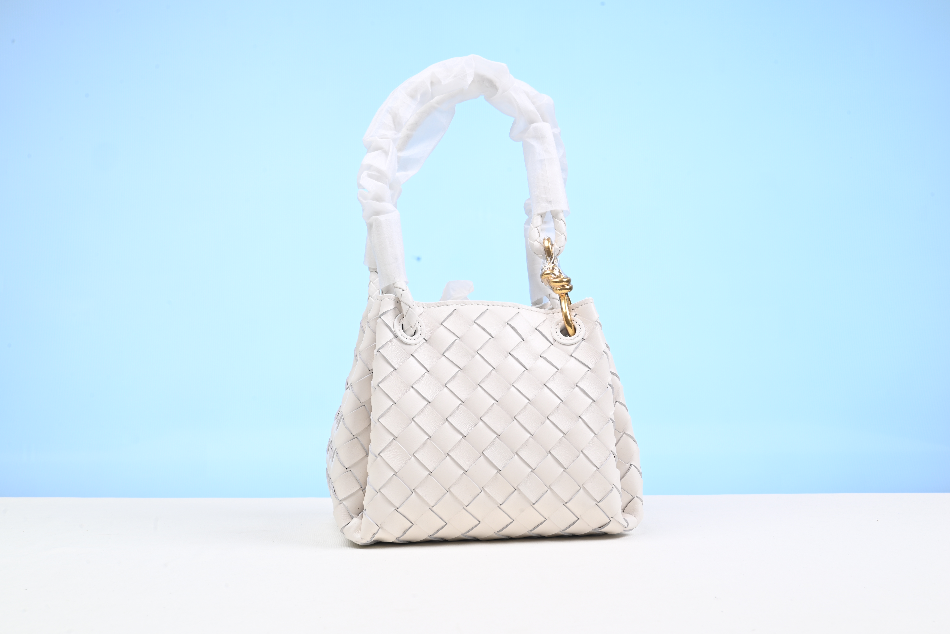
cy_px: 317
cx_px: 475
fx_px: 1056
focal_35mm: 40
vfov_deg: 33.4
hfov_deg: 48.4
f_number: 16
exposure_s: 1/2
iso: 100
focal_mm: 40
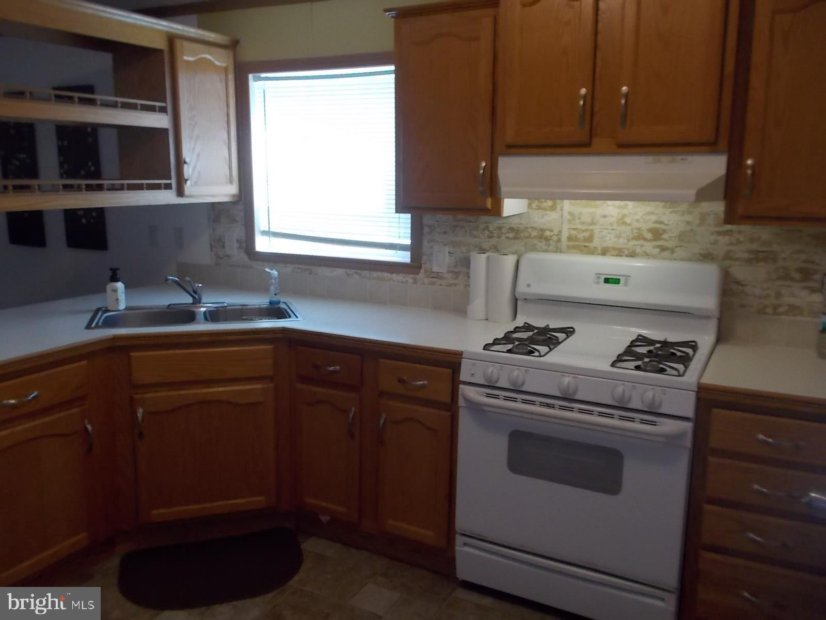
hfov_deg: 61.7
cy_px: 310
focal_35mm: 29
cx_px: 413
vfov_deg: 48.2
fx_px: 692
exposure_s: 1/30
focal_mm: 4.1
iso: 200
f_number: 3.3
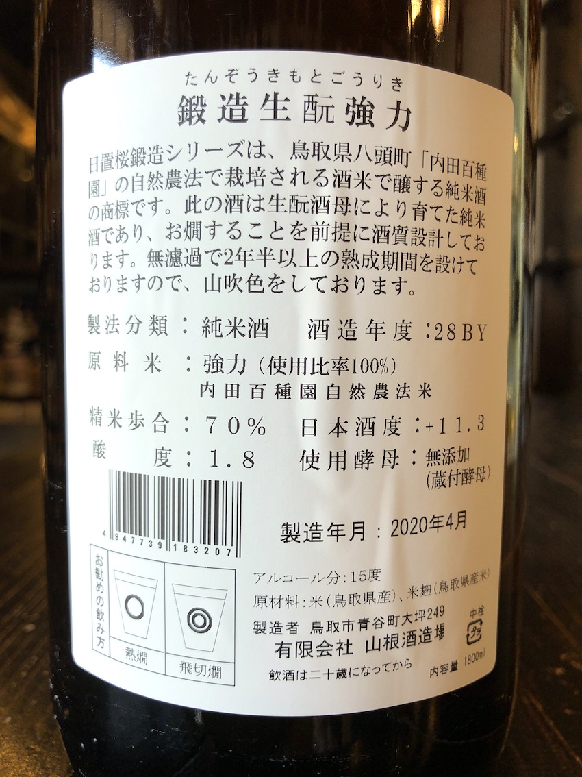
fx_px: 628
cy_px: 388
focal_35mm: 28
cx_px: 291
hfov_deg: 49.7
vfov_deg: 63.5
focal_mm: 3.99
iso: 20
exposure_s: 1/33
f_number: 1.8
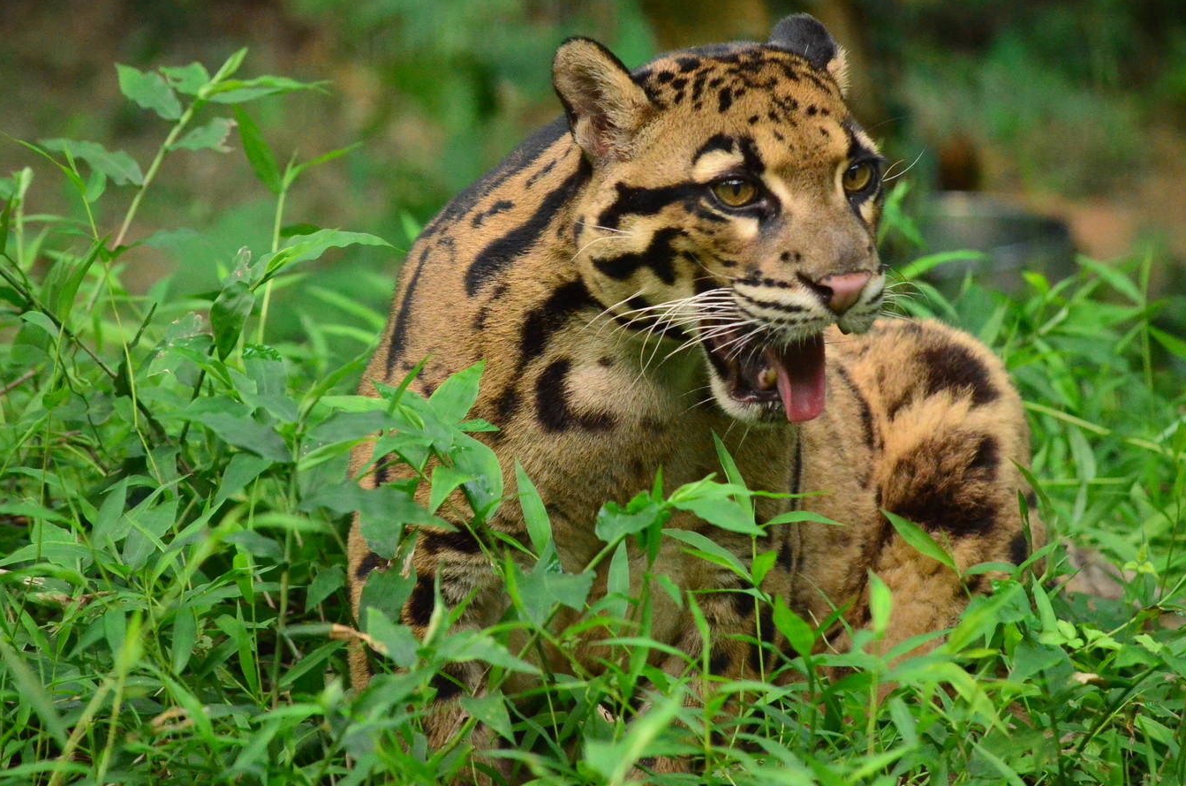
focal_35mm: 331
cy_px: 420
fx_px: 10871
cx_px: 603
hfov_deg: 6.2
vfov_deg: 4.1
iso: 5000
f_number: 5
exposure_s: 1/800
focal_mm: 185
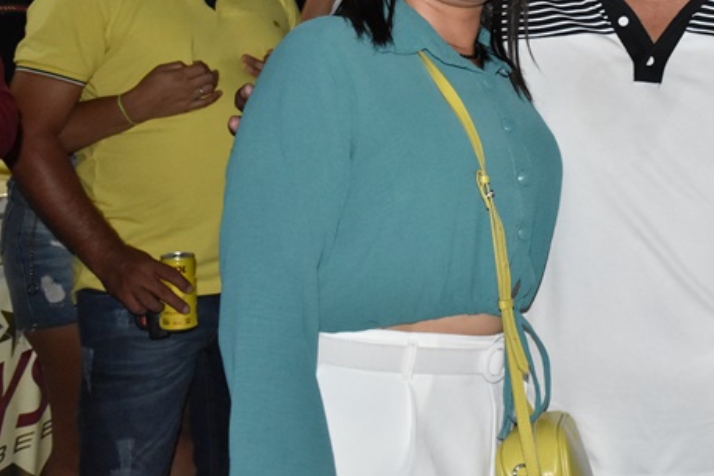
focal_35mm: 71
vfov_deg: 19.0
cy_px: 74
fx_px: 1406
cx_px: 614
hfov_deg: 27.7
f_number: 4
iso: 3200
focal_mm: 27
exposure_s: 1/100
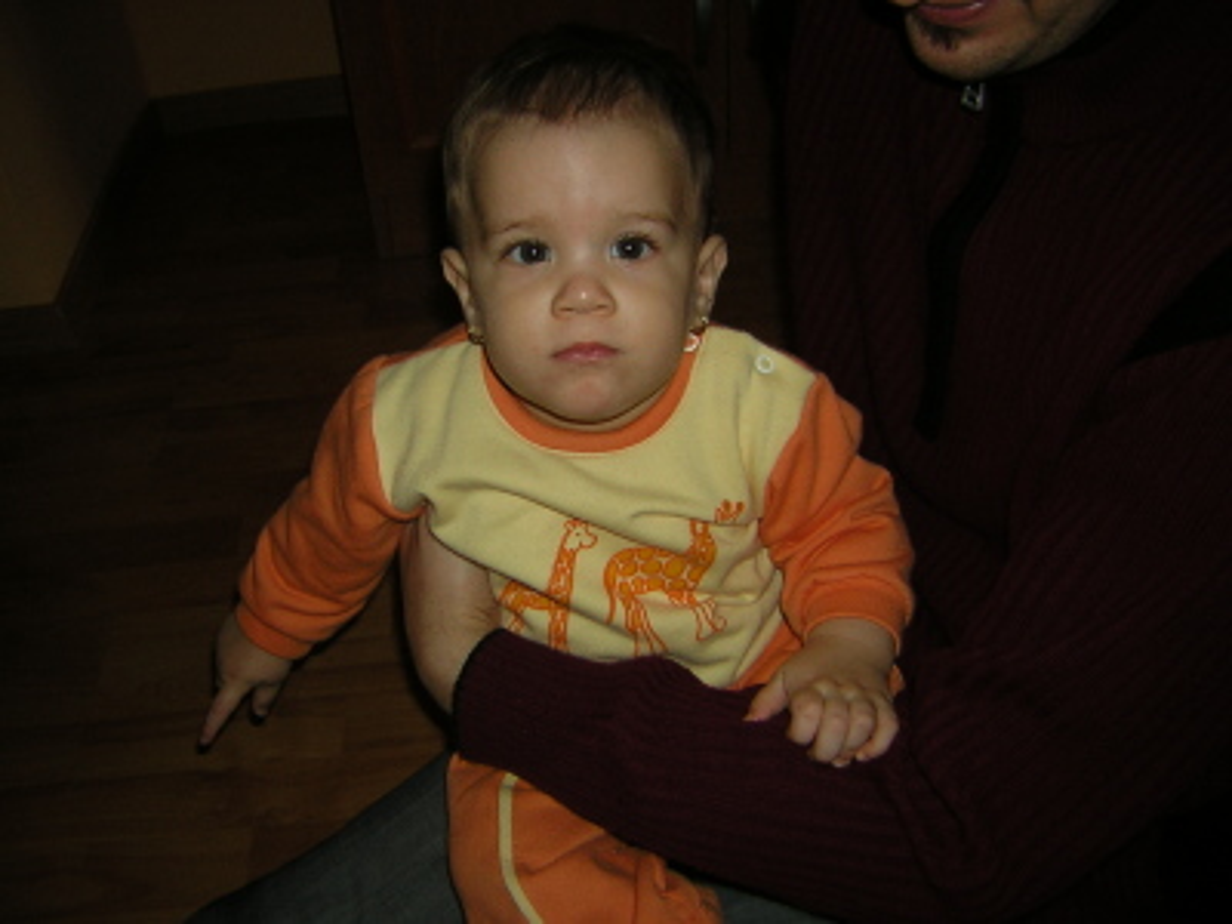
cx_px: 616
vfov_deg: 39.7
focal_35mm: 36
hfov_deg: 51.4
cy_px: 462
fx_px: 1281
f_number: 2.6
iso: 50
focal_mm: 4.7
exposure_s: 1/60.1
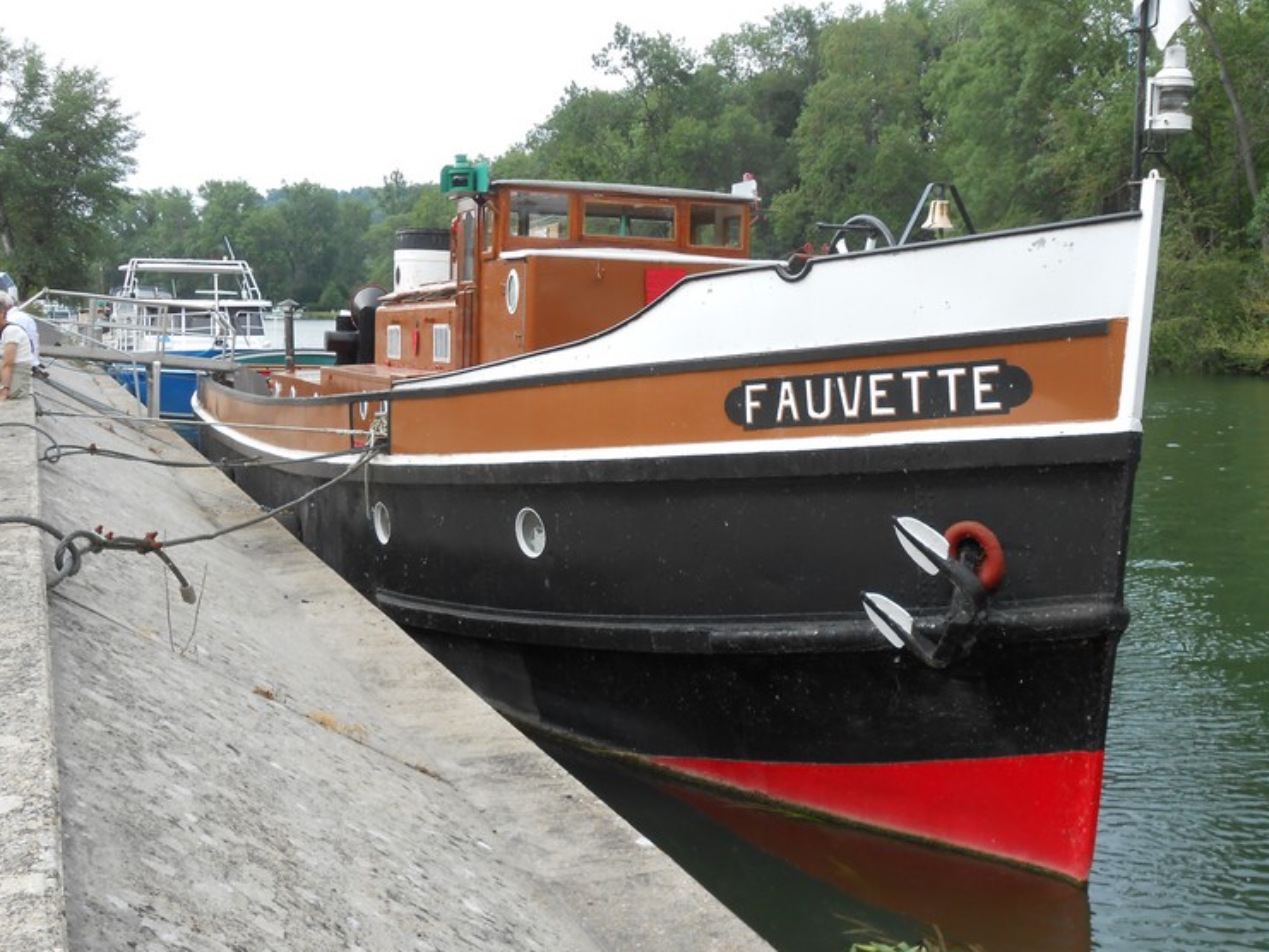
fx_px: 1503
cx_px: 663
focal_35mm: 41
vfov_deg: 35.1
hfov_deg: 45.8
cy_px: 495
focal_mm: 6.8
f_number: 4.2
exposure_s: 1/250
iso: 80
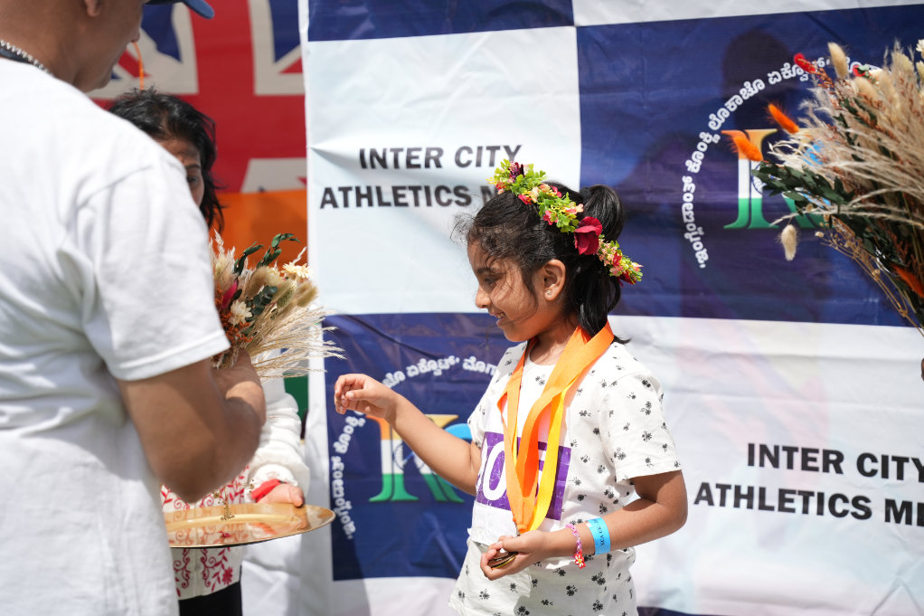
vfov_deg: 24.3
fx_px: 1432
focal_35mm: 56
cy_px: 308
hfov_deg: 35.8
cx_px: 462
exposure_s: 1/5000
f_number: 2.8
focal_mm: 55.8
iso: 250
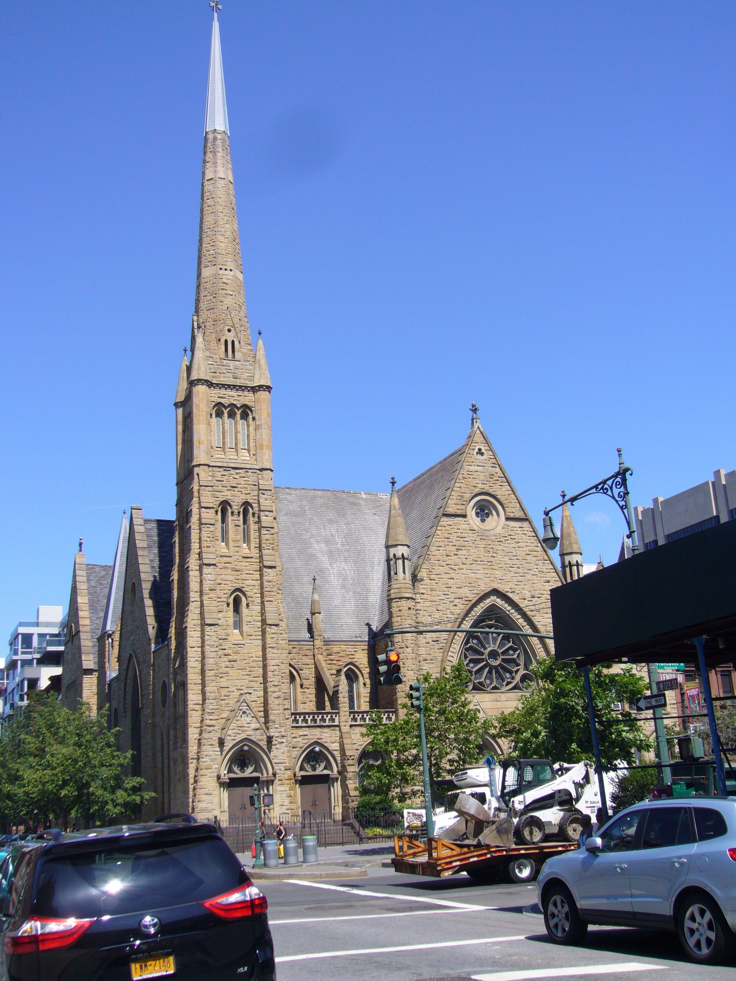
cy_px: 490
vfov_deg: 46.8
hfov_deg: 36.0
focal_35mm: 40
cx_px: 368
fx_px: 1134
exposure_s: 1/320
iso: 80
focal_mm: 6.6
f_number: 6
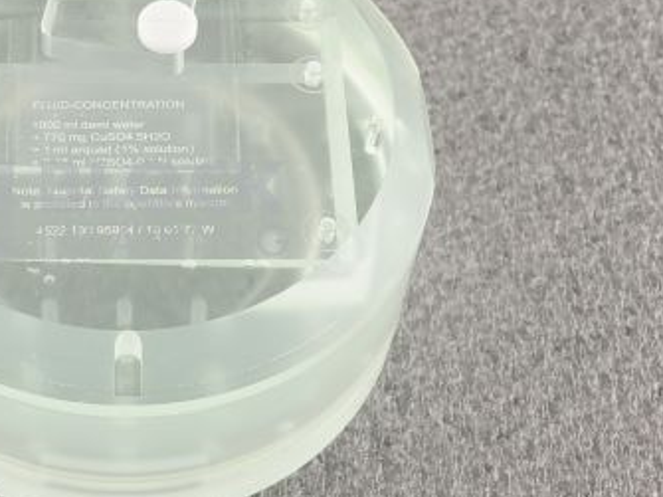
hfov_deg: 22.3
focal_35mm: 86
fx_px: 1647
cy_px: 209
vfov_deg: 17.1
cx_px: 91
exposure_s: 1/125
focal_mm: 50
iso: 1600
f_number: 10
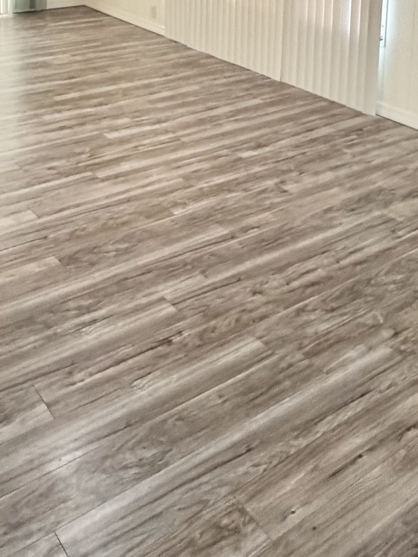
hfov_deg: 32.8
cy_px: -25
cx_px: 182
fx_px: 708
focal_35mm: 44
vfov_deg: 37.4
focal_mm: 2.22
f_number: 2.2
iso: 500
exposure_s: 1/60
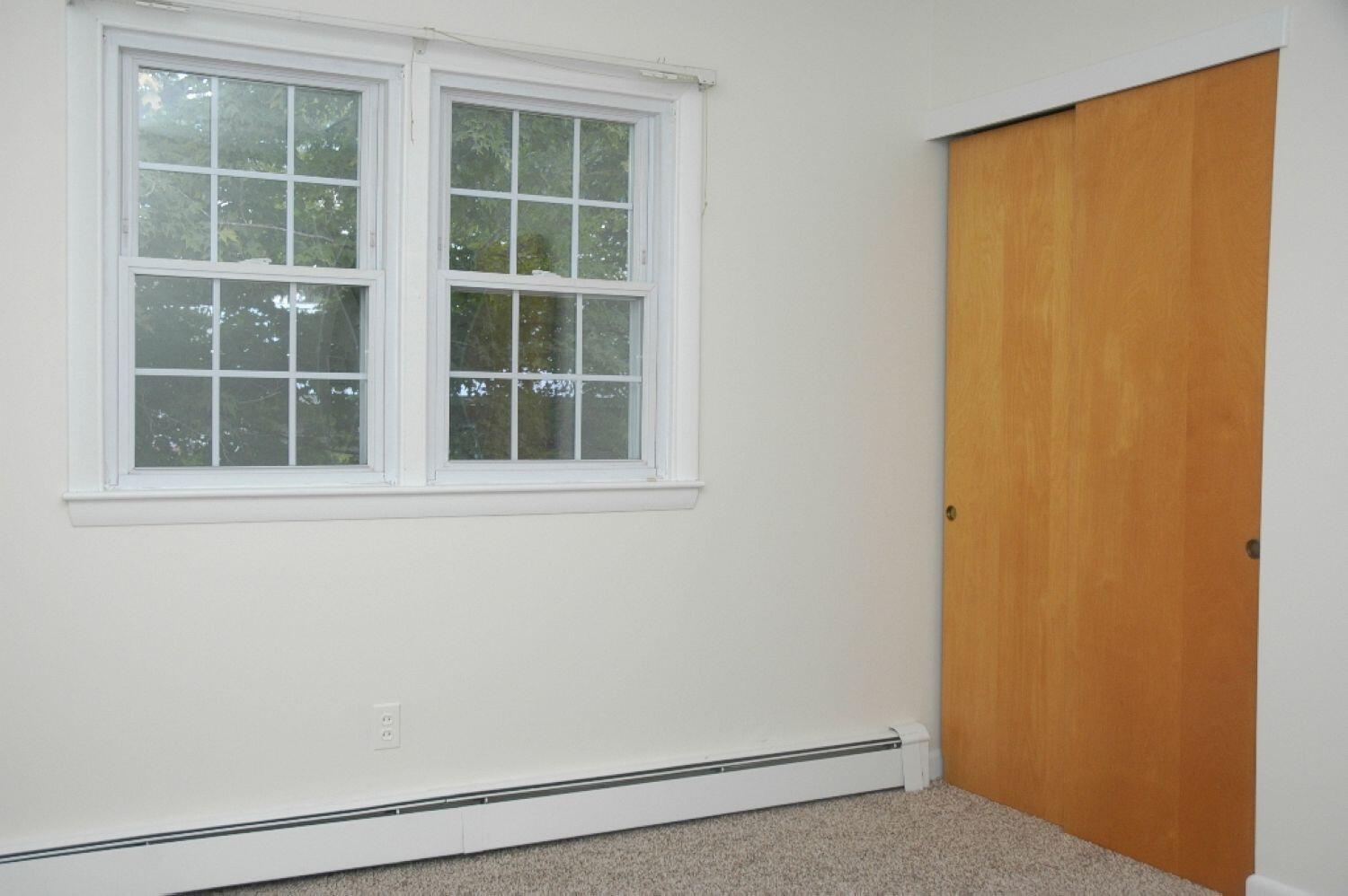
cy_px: 448
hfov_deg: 51.3
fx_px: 1403
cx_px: 674
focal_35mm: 38
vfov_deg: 35.4
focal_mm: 25
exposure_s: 1/60
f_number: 4.5
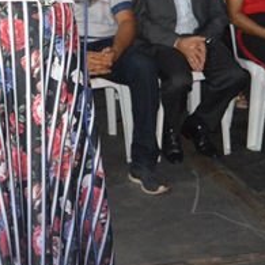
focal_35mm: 109
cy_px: 10
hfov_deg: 15.9
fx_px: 944
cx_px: 53
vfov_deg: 15.7
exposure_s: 1/60
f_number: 4
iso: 3200
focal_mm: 26
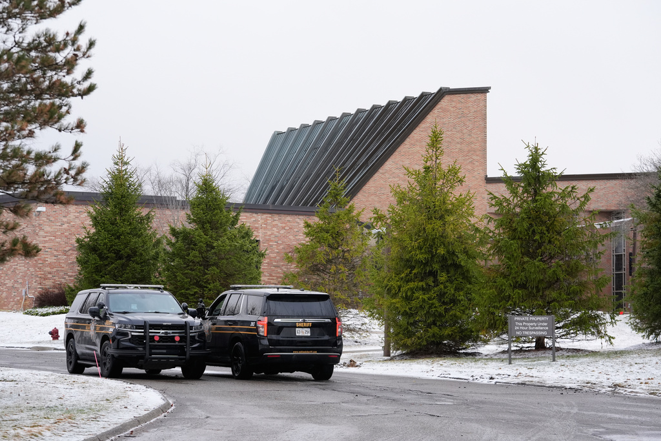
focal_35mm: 115
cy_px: 220
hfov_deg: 17.8
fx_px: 2112
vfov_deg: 11.9
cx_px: 330
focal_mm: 115
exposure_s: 1/640
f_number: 5.6
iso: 1250
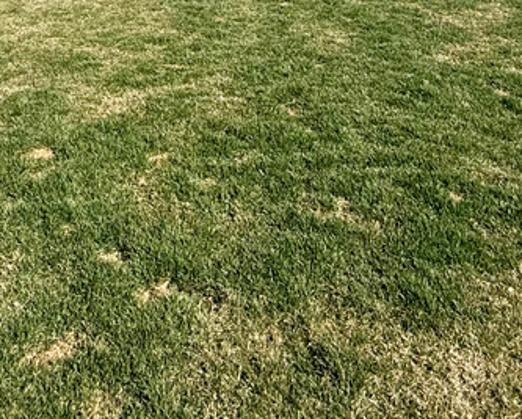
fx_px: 649
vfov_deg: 28.2
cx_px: 210
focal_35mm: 42
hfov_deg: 43.6
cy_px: -149
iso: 50
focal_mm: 2.22
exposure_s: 1/2320
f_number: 2.2
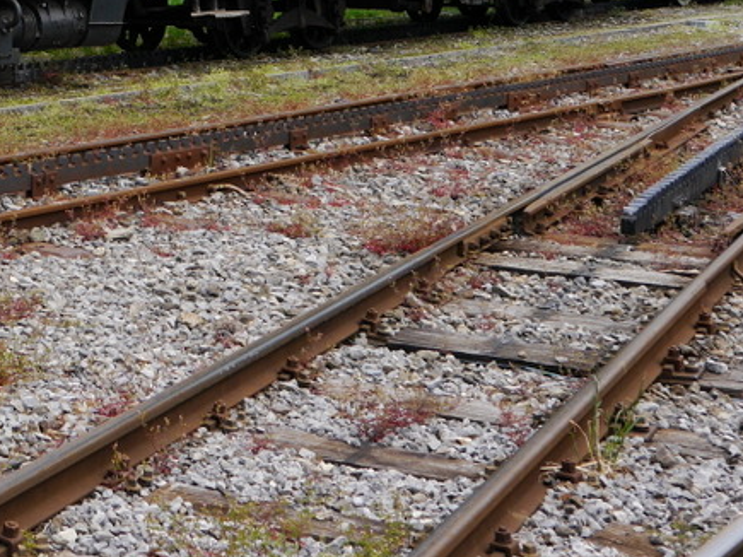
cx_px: 5
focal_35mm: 91
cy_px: -138
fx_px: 1953
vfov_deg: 15.5
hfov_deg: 20.9
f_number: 6.3
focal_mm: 18
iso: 160
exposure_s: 1/250
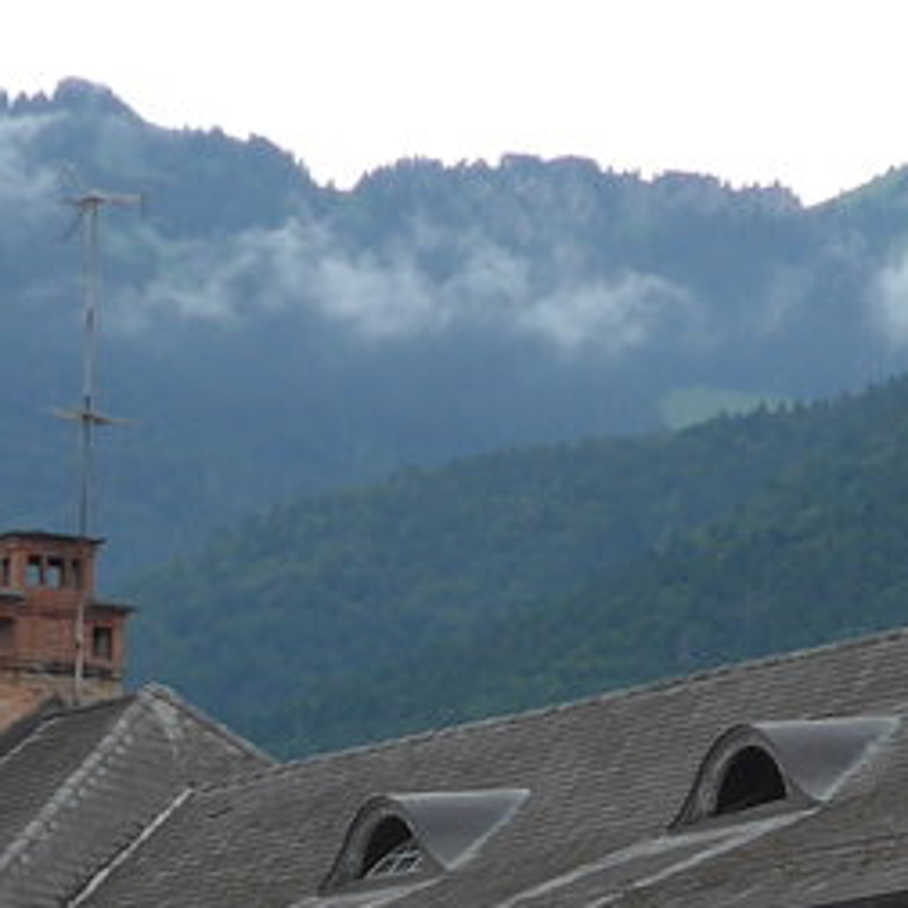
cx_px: 602
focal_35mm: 219
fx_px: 6499
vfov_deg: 7.8
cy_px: 1376
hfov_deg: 8.0
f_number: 3.3
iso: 100
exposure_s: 1/250
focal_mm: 10.7
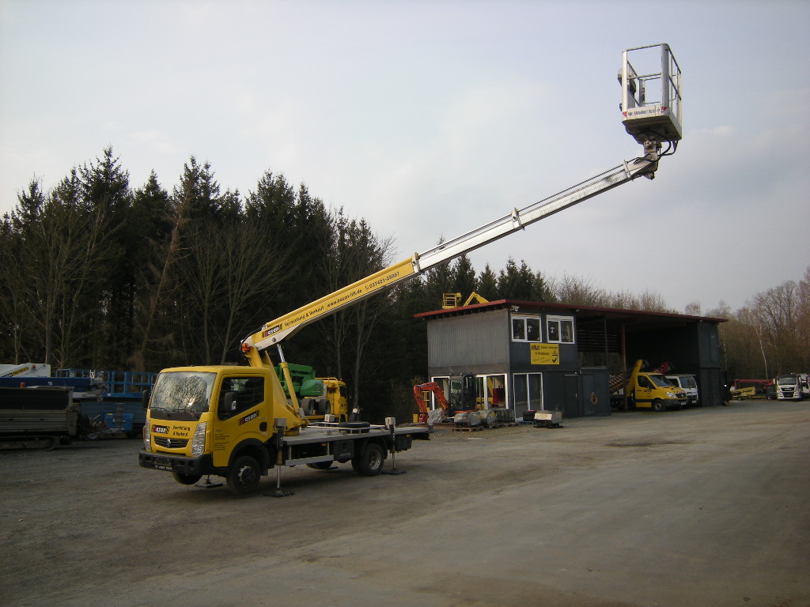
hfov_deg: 63.4
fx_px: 655
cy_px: 304
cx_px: 405
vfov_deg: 49.7
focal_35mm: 28
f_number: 5.6
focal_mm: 4.7
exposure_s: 1/132
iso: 64
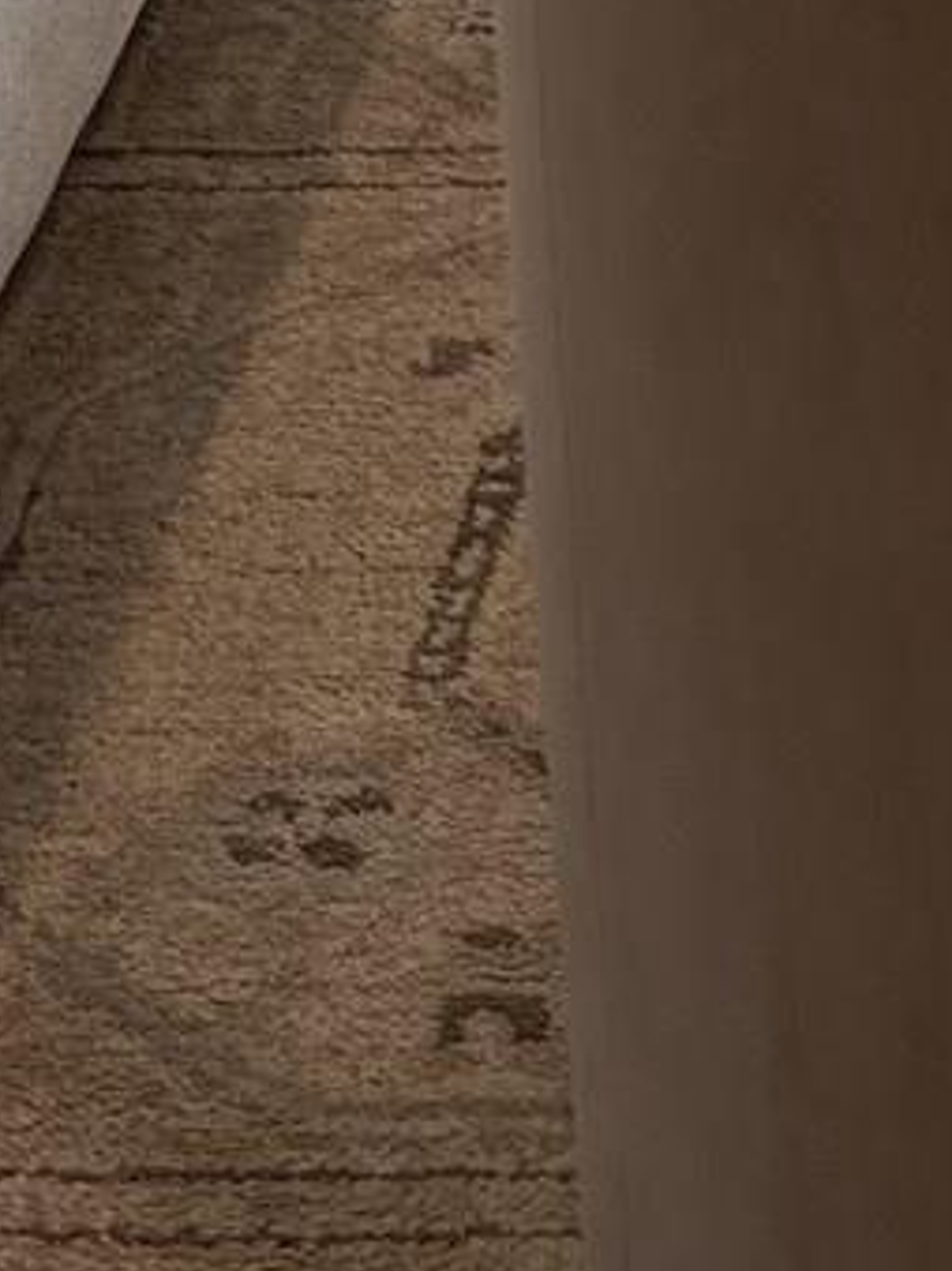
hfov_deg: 8.9
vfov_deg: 9.7
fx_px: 5981
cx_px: 1319
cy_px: -2418
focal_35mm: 163
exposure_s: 1/284
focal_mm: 6.76
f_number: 1.78
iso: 100
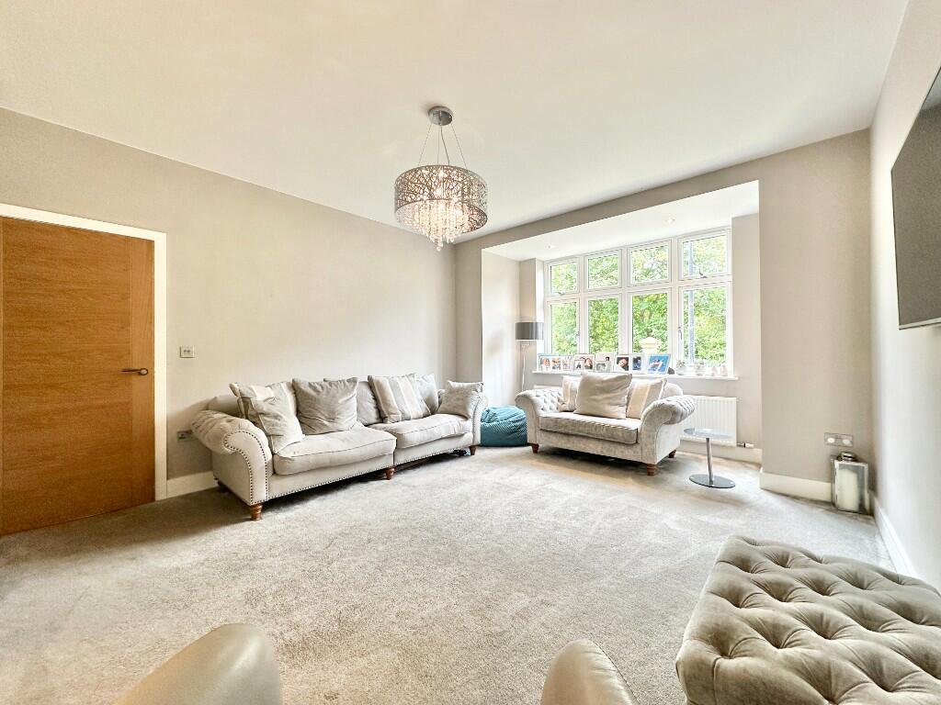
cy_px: 352
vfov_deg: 85.7
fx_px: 381
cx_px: 470
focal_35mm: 14
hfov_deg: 102.1
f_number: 2.2
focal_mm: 2.22
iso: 125
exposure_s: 1/100
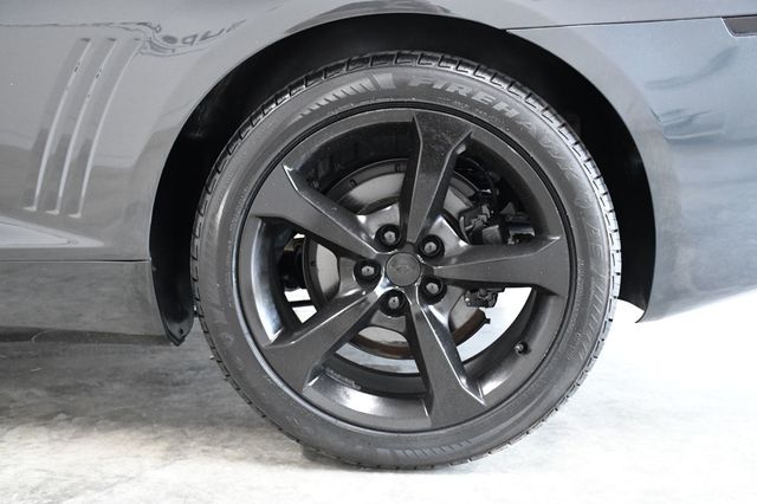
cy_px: 252
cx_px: 378
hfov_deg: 41.1
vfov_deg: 28.0
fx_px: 1009
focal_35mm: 48
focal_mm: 32
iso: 2500
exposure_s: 1/100
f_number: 5
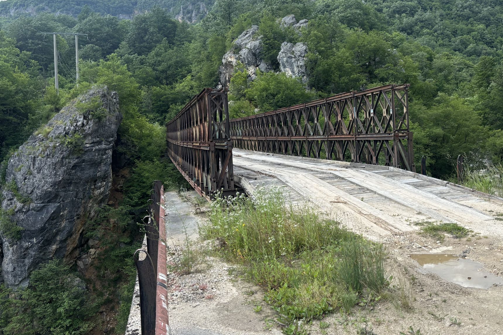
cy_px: 140
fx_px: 503
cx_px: 316
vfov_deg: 36.8
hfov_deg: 52.5
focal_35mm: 36
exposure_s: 1/1027
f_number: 1.6
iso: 50
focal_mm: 5.96
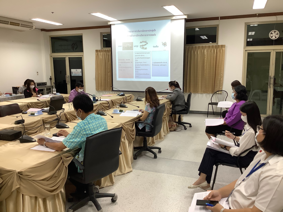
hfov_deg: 58.4
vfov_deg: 45.4
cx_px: 142
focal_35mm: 31
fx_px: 253
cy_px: 106
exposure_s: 1/50
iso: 80
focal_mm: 3.3
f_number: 2.4
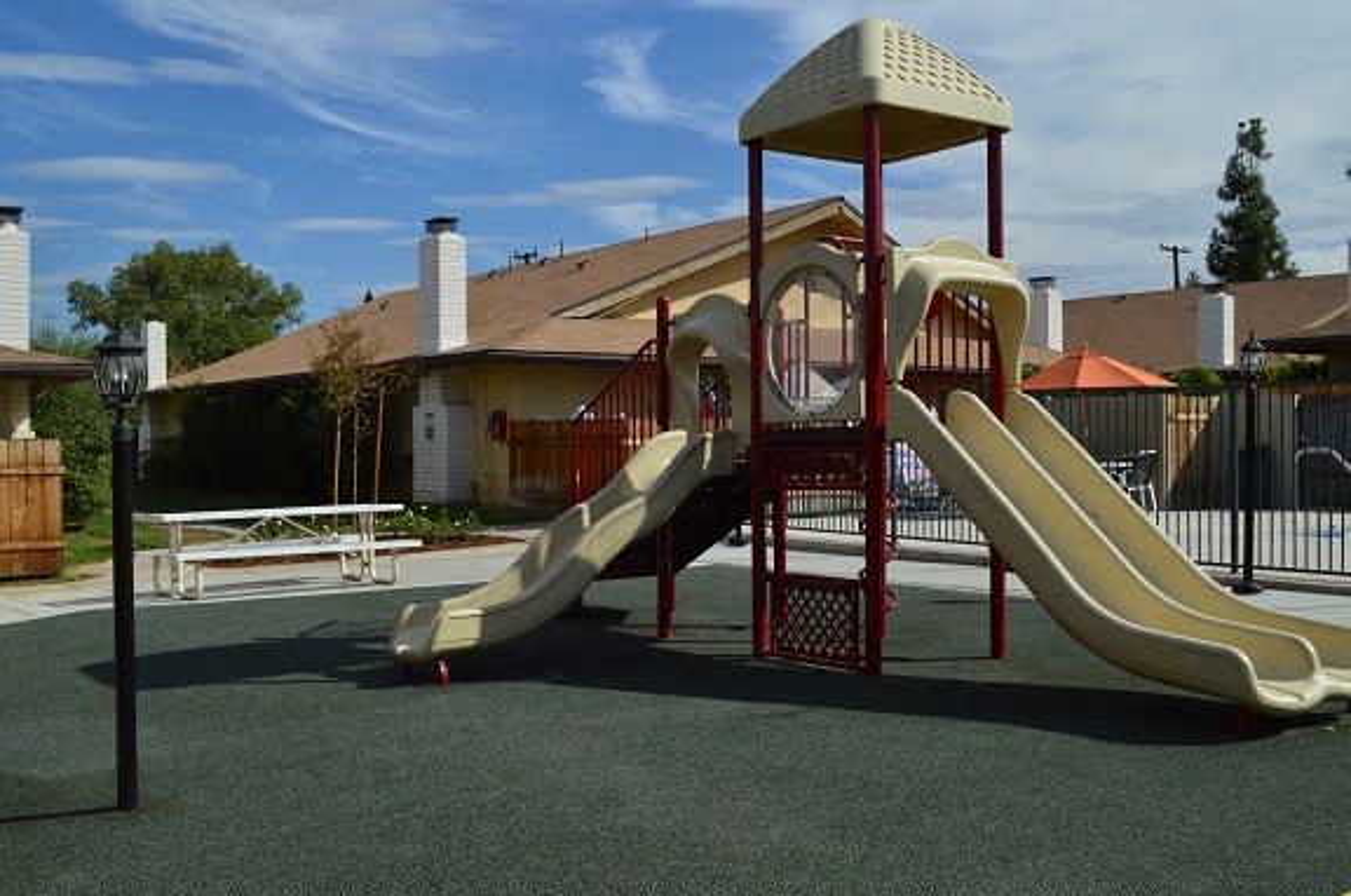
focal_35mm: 36
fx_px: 1349
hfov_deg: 53.2
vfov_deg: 36.7
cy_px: 448
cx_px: 676
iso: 360
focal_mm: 24
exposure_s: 1/500
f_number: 11
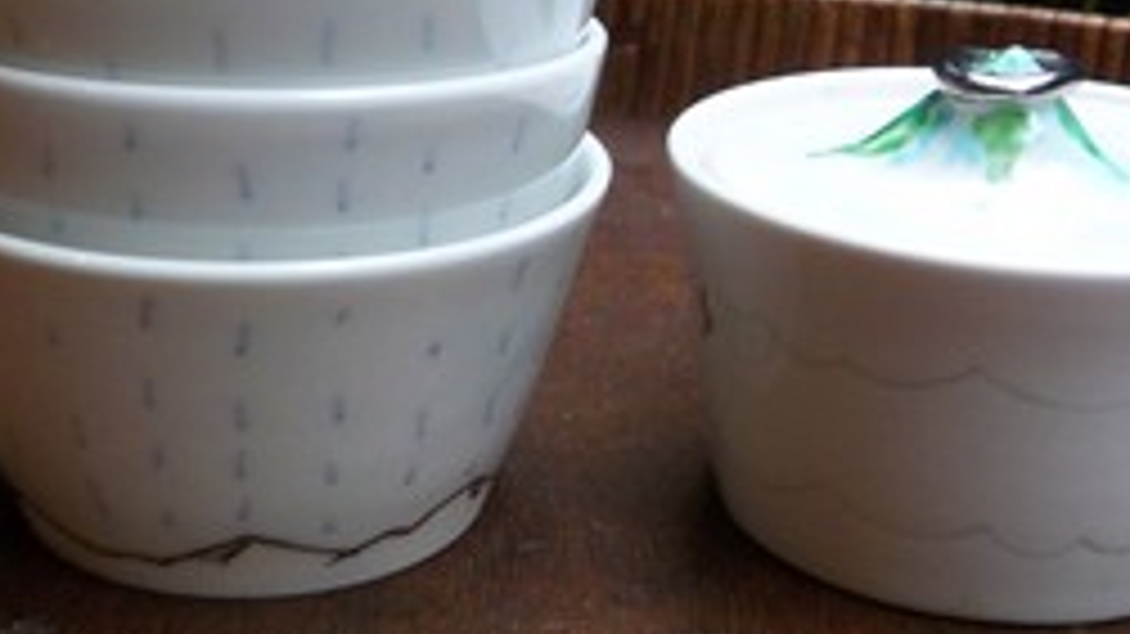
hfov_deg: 32.3
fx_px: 1947
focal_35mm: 65
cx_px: 628
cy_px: 162
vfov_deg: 18.4
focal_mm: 6.4
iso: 200
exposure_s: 1/13
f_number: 3.9
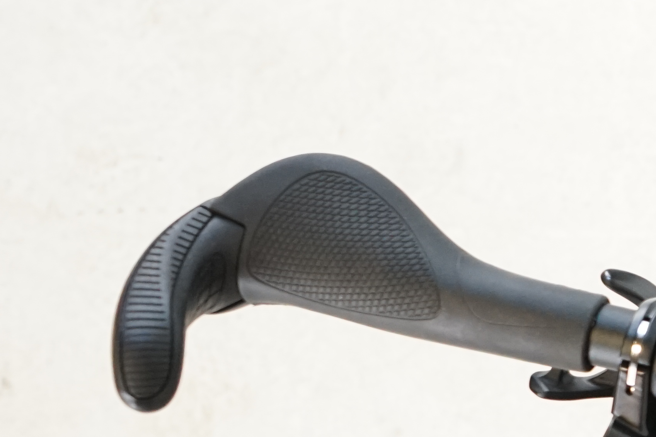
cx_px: 1148
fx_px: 1804
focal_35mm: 99
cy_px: 358
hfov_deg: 17.2
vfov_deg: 13.7
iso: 2500
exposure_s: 1/200
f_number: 5.6
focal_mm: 28
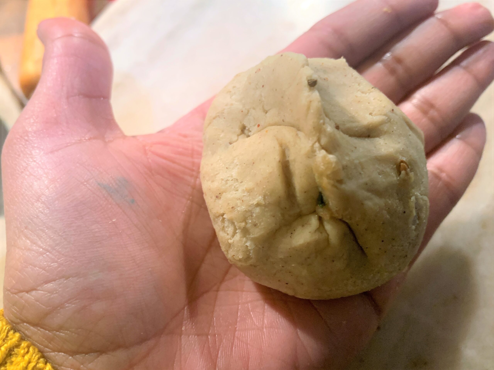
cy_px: 185
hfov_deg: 67.3
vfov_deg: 53.1
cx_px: 247
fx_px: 371
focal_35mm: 26
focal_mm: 4.25
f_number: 1.8
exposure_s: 1/50
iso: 125
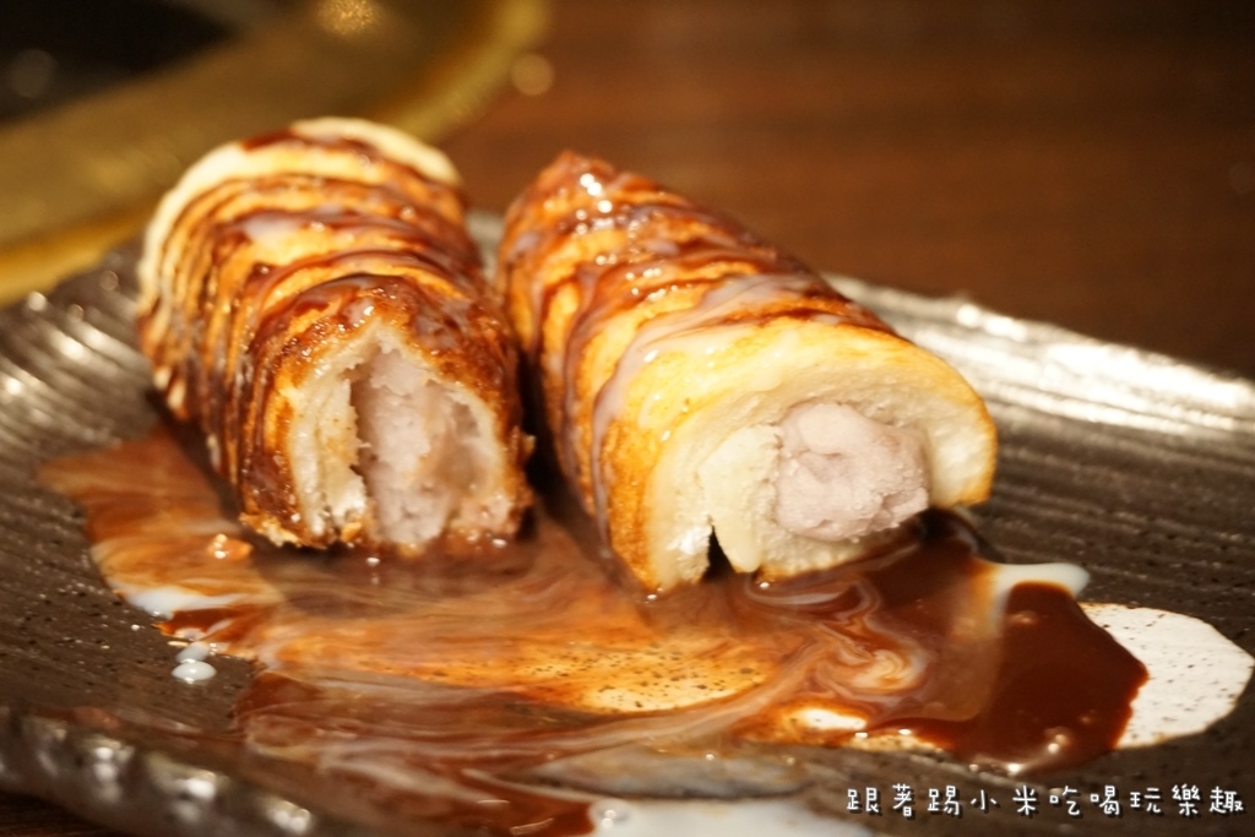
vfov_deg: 22.1
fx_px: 2144
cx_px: 628
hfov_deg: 32.6
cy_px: 418
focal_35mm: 62
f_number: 5.6
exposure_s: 1/80
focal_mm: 41
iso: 2000
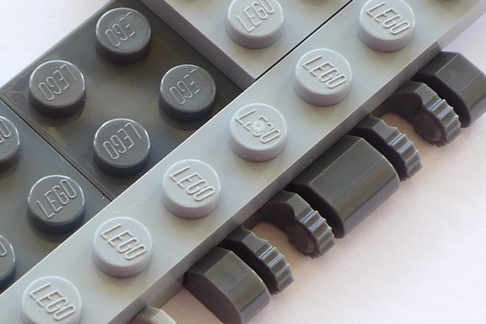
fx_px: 2552
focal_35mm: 189
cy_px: 186
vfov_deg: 7.3
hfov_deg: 10.9
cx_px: 118
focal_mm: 12.8
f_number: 4
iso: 80
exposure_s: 1/30
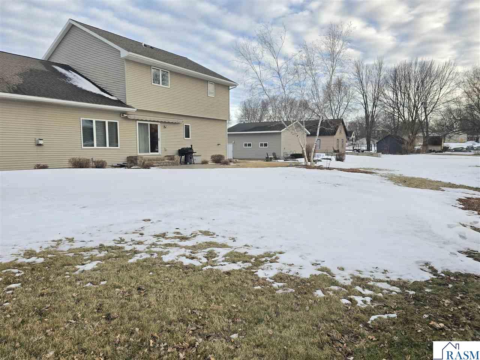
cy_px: 180
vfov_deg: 58.9
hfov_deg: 73.9
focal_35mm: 23
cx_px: 240
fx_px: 319
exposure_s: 1/182
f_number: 1.7
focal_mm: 6.3
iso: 12
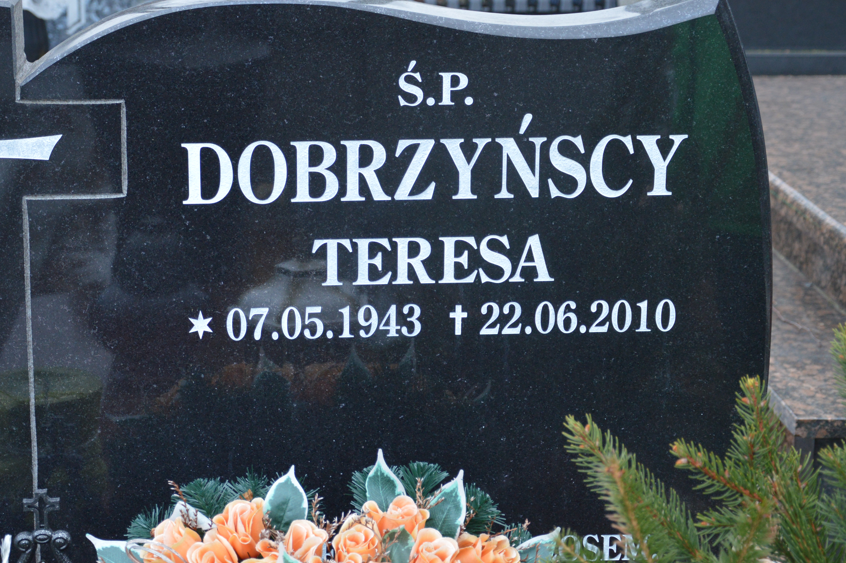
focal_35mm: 84
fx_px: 1972
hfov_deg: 24.2
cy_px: 284
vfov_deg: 16.2
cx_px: 335
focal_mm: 40
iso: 500
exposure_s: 1/60
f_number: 4.5
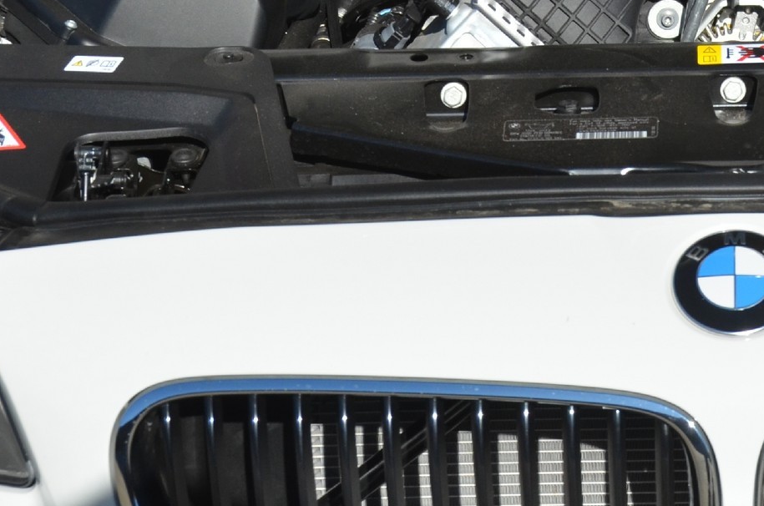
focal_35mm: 143
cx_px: 730
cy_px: -177
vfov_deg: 9.3
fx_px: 3036
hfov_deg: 14.2
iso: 400
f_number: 7.1
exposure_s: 1/1600
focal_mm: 35
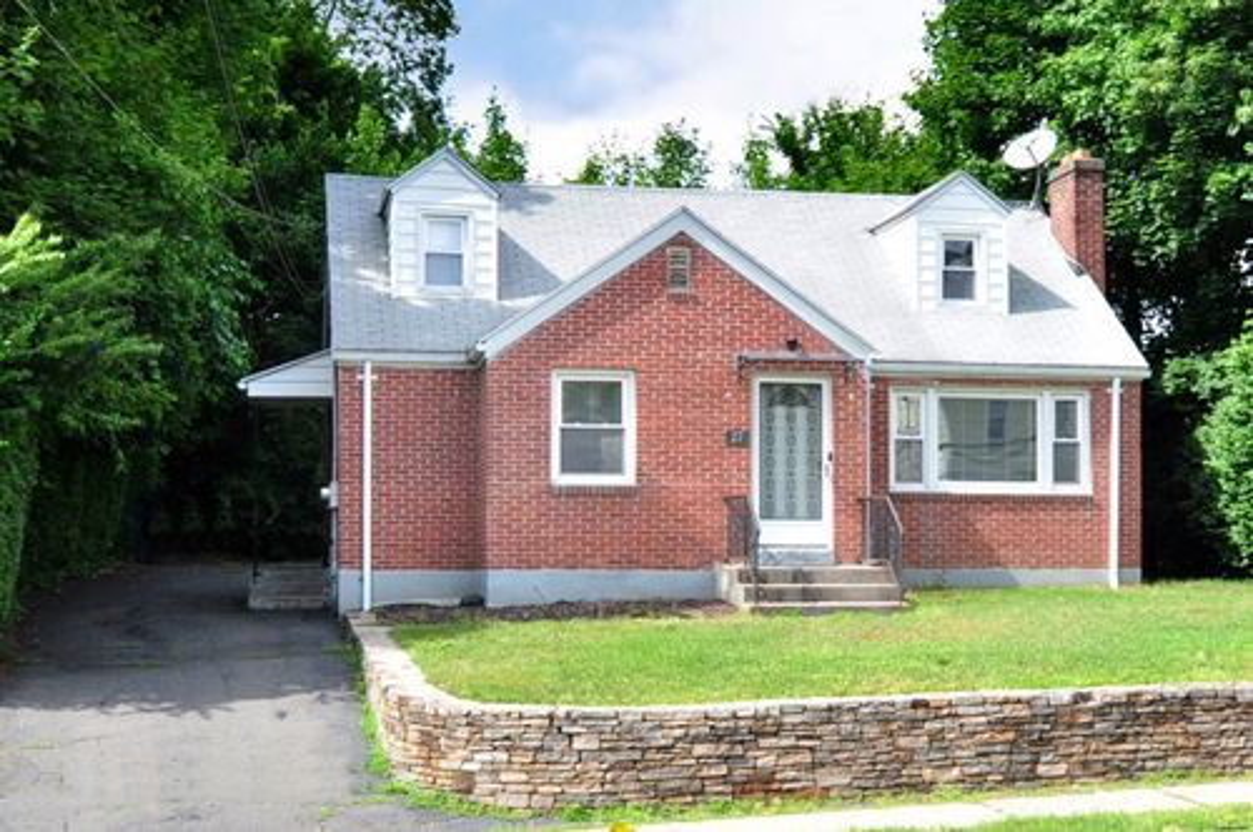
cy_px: 416
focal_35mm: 30
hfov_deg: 62.0
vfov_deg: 43.5
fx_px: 1043
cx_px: 626
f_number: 8
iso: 400
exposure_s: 1/320
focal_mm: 20
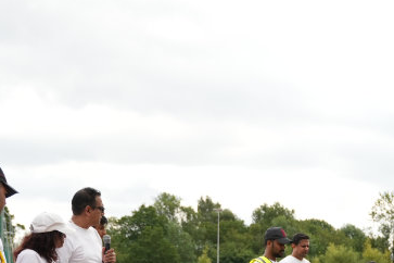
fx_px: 1018
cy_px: 340
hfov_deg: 21.7
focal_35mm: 93
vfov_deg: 14.1
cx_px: 309
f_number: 2.8
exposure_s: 1/2000
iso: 250
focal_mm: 33
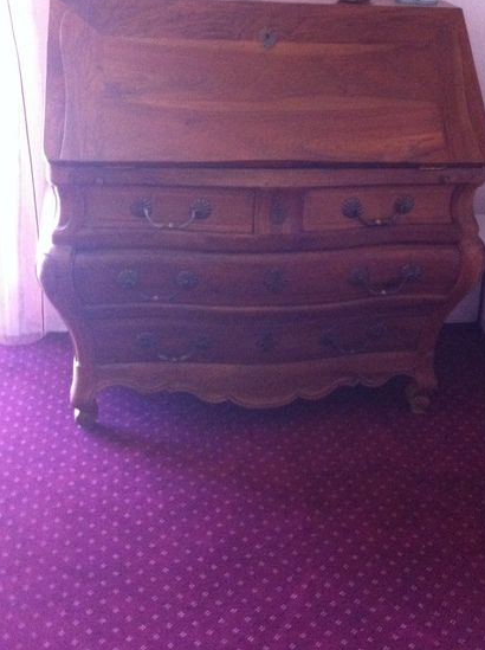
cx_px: 277
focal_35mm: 51
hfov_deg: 28.5
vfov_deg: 37.1
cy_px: 215
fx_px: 955
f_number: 2.8
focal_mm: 3.85
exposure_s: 1/15
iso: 500
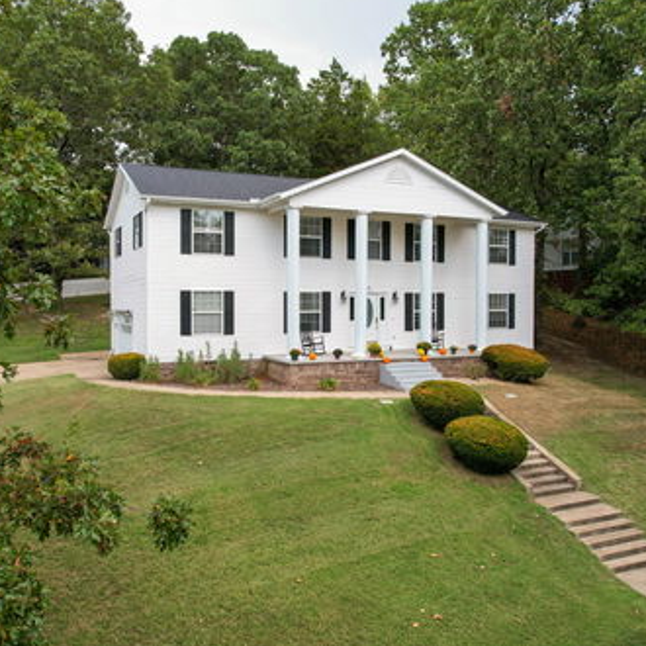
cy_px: 320
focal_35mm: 29
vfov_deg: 55.6
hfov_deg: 55.6
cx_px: 317
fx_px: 612
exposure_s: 1/640
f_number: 2.8
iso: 100
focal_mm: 8.38
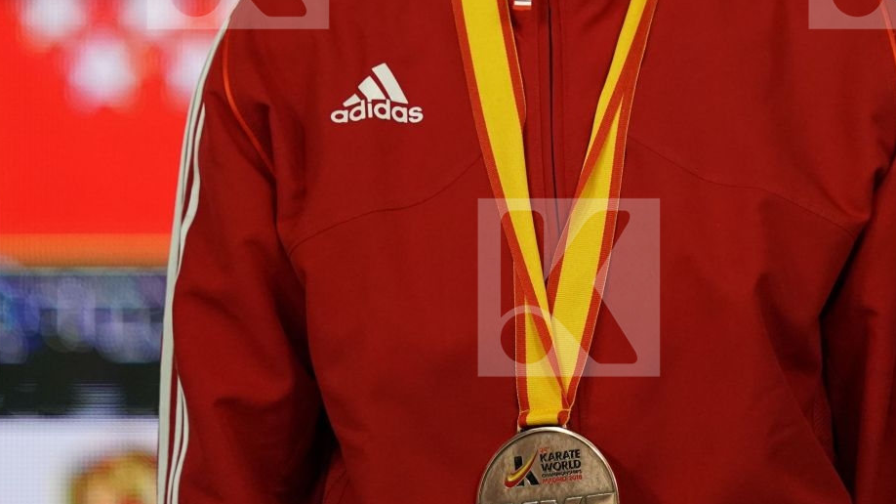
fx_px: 19526
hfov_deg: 2.6
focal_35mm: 822
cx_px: 569
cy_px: -60
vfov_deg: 1.5
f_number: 2.8
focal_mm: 400
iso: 3200
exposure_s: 1/500
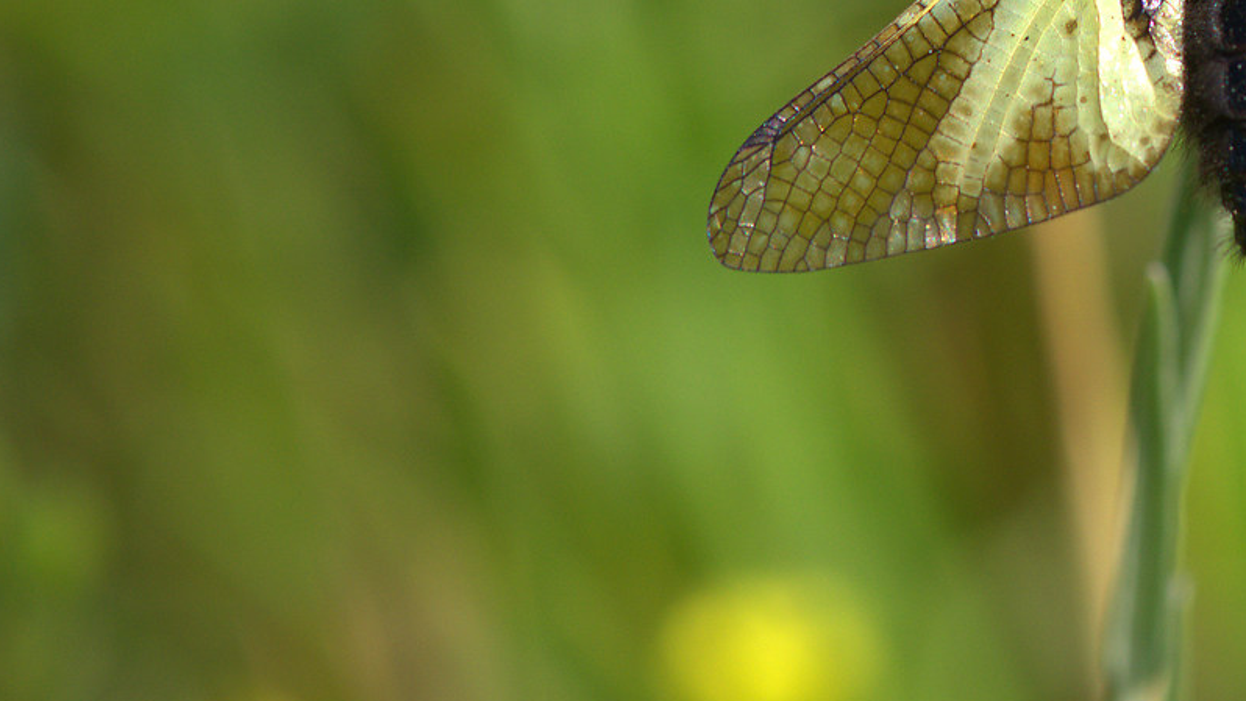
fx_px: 10937
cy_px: -311
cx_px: 1179
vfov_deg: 3.7
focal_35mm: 331
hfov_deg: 6.5
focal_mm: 105
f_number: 11
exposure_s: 1/320
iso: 250
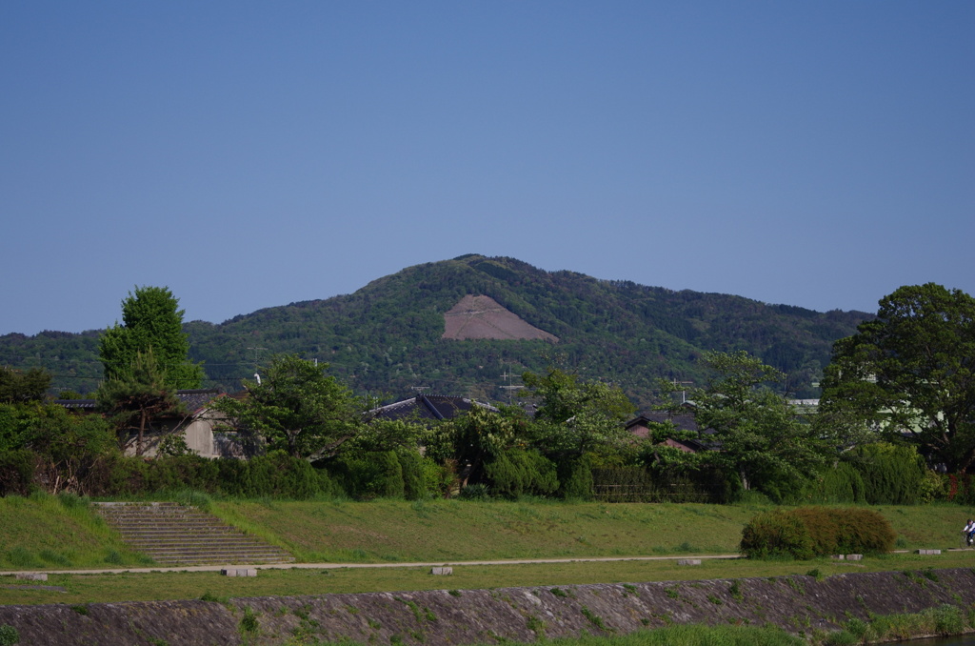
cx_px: 488
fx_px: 2838
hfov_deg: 19.5
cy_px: 323
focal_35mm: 105
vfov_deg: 13.0
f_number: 4
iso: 100
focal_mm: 70
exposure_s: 1/1600
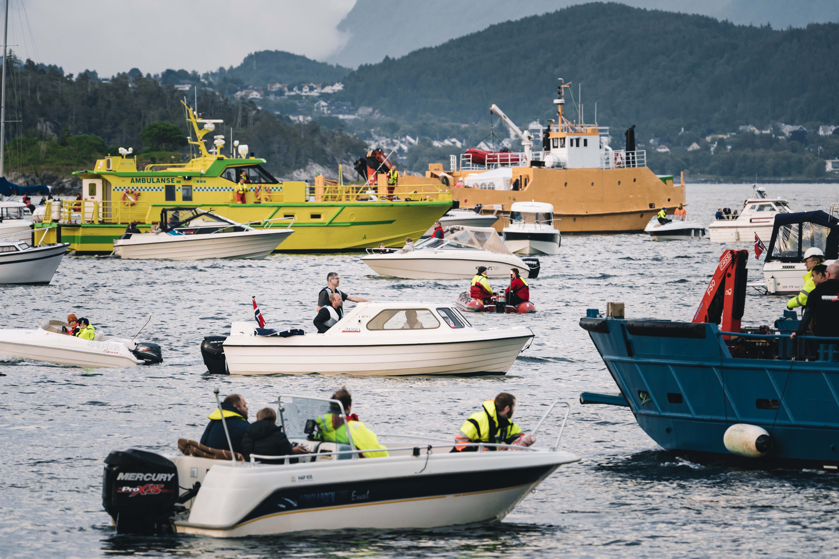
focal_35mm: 356
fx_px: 8296
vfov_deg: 3.9
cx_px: 420
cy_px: 280
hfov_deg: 5.8
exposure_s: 1/125
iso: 800
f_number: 9
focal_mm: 356
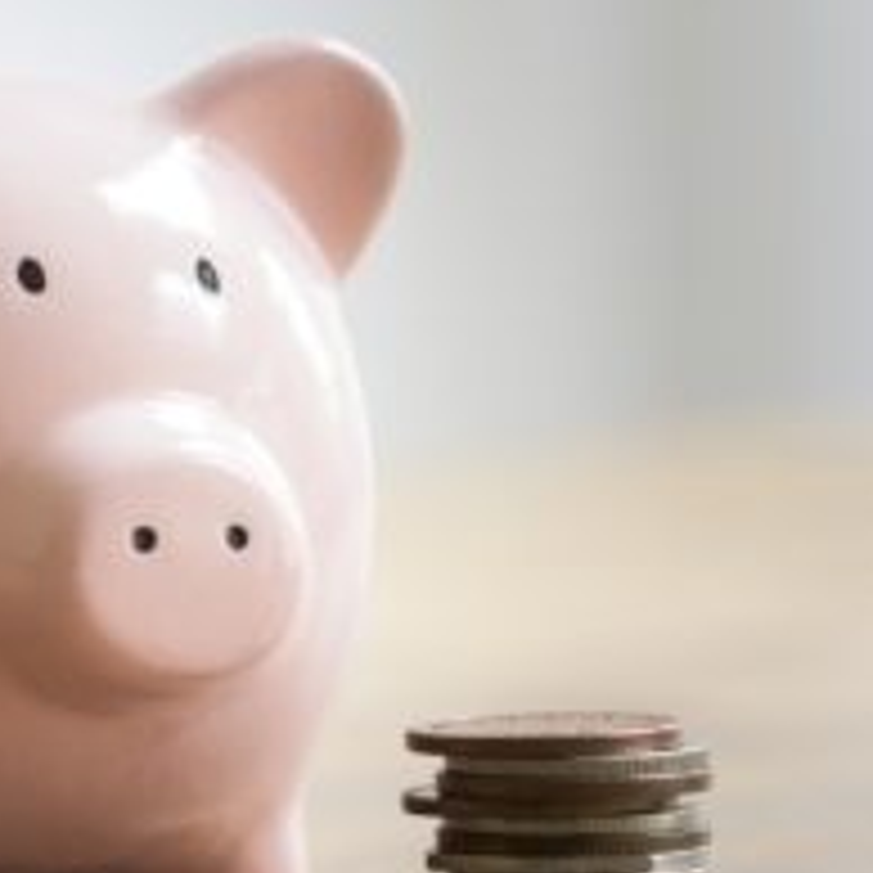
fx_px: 5935
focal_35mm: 208
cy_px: 594
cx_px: 117
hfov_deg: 8.4
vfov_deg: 8.4
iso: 31
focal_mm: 105
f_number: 8
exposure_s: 1/2.5
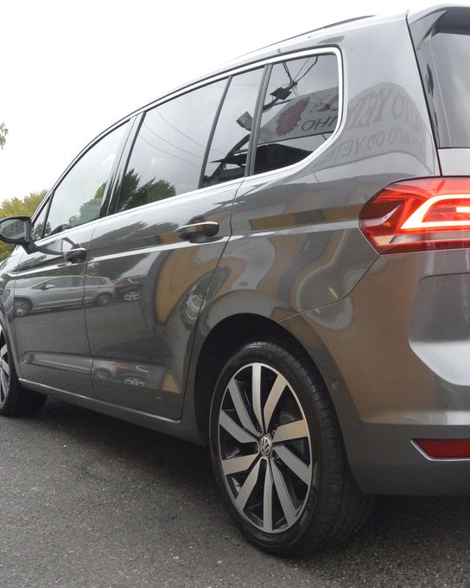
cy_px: 294
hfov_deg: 35.5
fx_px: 713
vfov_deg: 44.8
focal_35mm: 41
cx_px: 367
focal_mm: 11
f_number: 3.5
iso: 720
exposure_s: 1/60
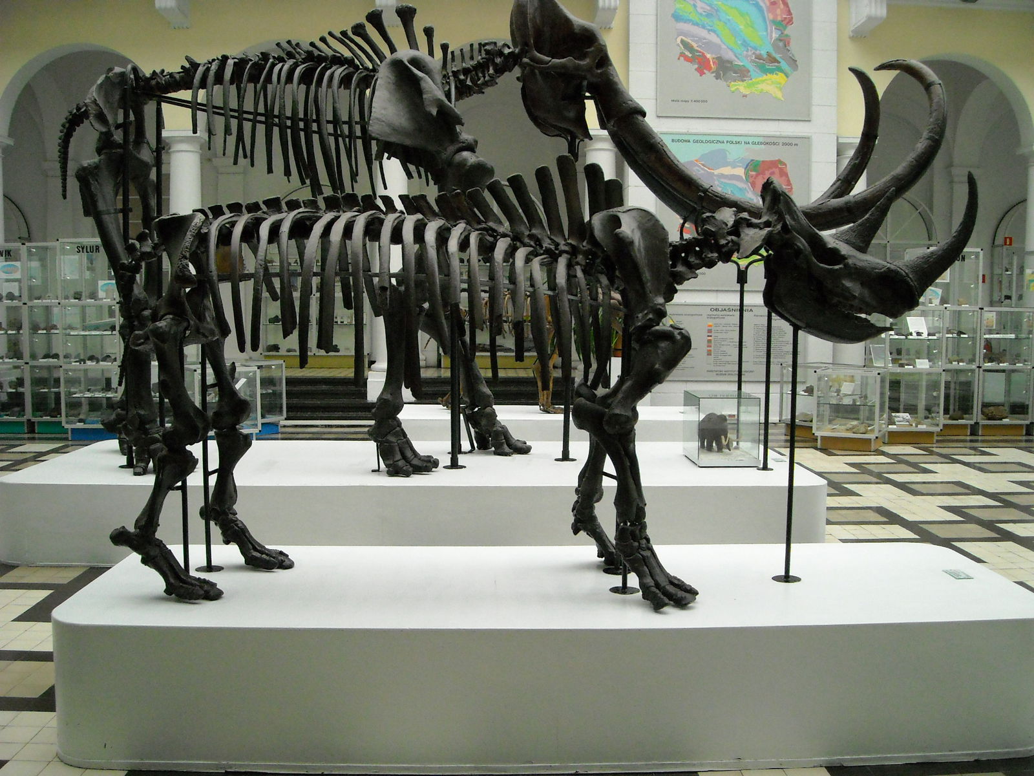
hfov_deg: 52.6
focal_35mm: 35
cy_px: 388
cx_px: 517
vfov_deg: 40.7
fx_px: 1045
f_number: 2.8
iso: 400
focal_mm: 5.7
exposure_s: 1/218
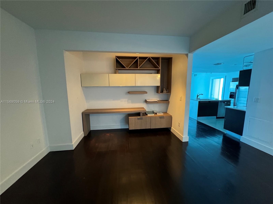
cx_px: 136
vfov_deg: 85.7
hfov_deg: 102.1
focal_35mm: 14
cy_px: 102
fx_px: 110
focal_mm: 2.22
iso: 640
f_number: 2.2
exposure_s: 1/60
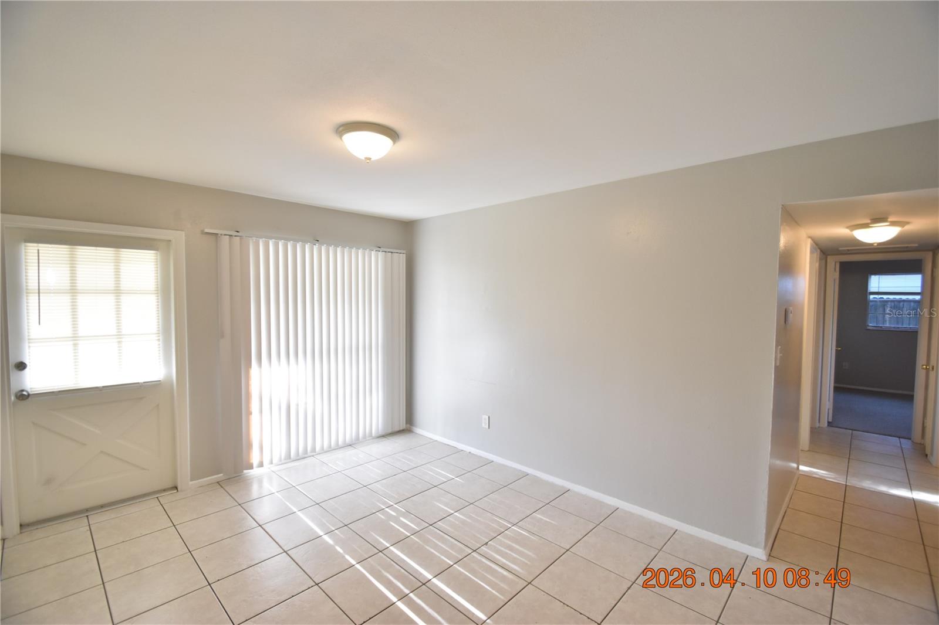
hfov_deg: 100.4
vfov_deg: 77.3
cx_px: 470
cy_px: 312
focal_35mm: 15
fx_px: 391
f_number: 3.5
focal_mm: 10
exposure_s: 1/125
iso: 800
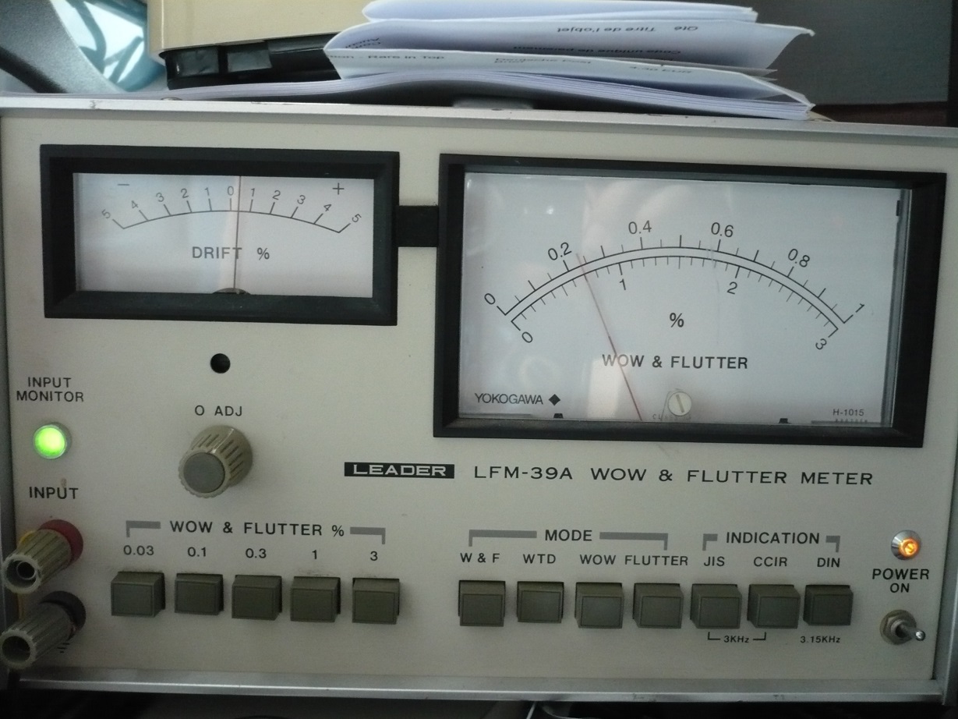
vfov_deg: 40.7
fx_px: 969
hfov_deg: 52.6
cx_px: 479
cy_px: 360
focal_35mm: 35
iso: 400
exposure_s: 1/15
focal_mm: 5.8
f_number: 2.8
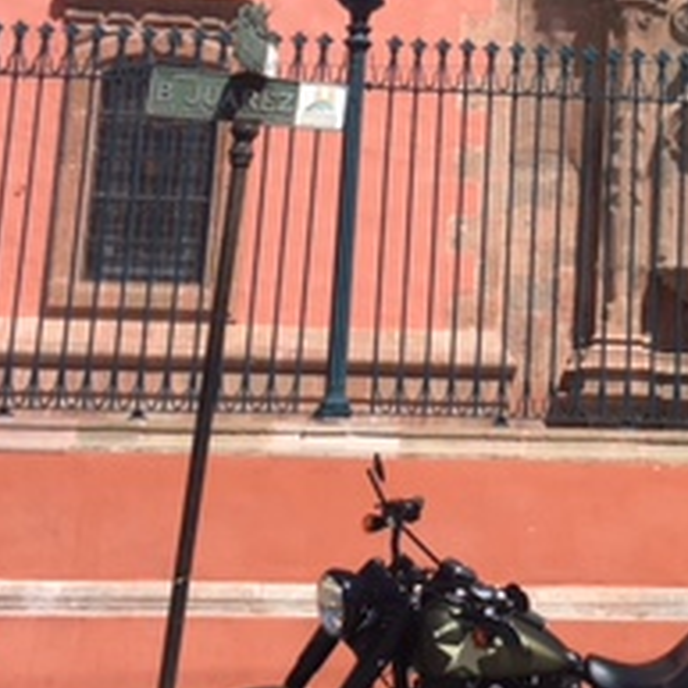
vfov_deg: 20.1
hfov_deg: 19.3
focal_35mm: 85
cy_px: 103
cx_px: 809
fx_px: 1911
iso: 25
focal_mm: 4.15
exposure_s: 1/1131
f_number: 2.2
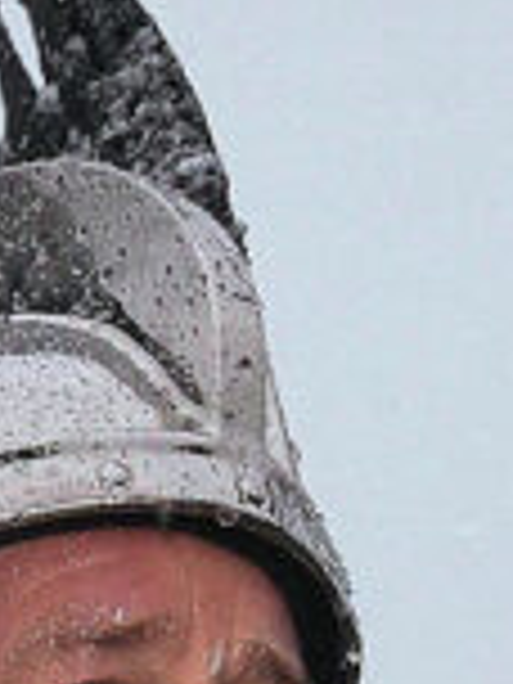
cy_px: 626
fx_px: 16815
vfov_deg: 2.3
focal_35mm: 851
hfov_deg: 1.7
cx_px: 130
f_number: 4
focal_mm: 140
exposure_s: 1/180
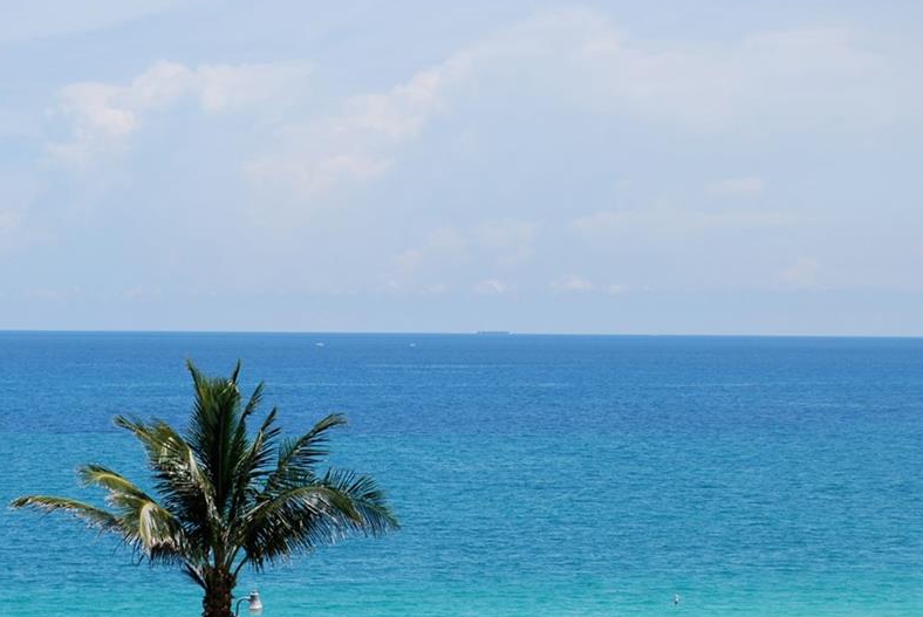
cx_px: 29
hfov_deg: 14.7
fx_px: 3516
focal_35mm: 137
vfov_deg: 10.0
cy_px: 610
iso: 100
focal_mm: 45
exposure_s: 1/250
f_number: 8
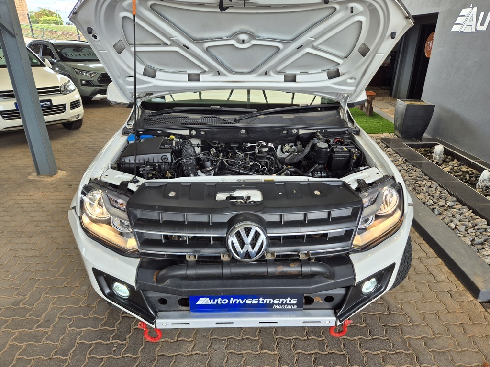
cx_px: 245
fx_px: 326
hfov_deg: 73.9
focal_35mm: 23
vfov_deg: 58.9
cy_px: 184
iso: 40
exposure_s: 1/200
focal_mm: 5.4
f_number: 1.8
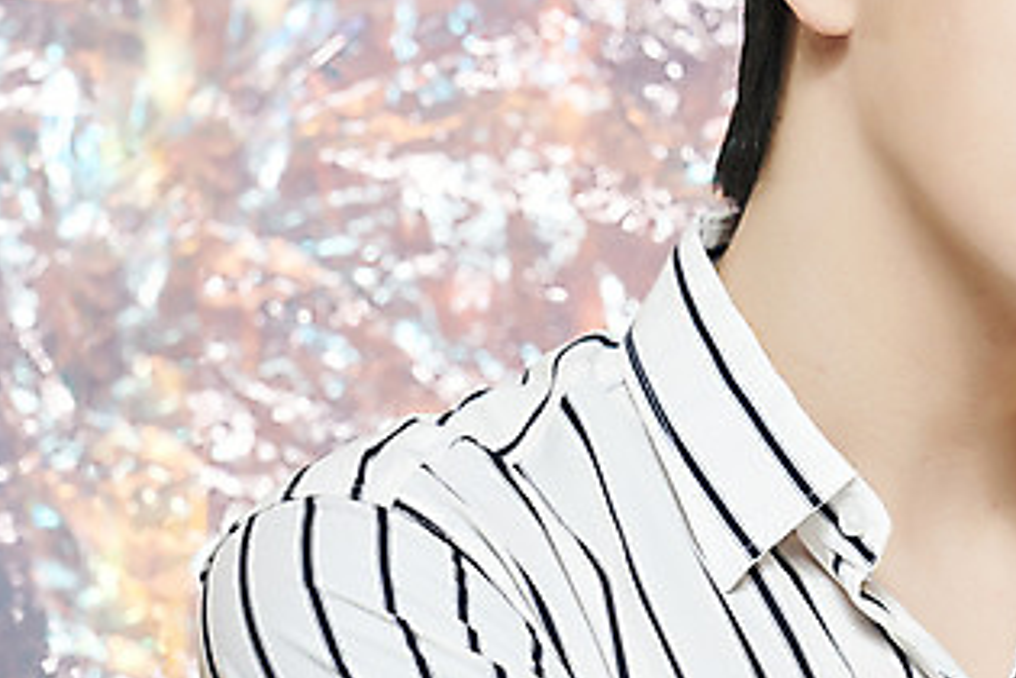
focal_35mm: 276
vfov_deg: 5.0
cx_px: 937
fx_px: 7789
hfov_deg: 7.4
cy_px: 116
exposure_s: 1/125
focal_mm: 145
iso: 64
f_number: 5.6
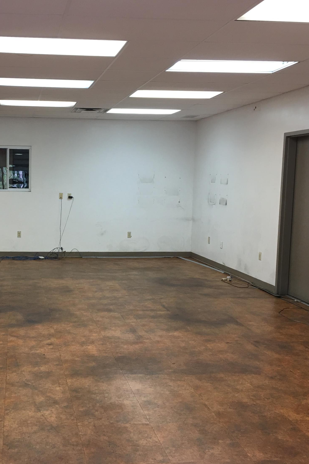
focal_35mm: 41
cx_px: 65
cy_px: 233
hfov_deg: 31.8
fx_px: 528
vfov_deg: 47.4
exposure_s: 1/30
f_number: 2.2
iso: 25
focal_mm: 4.15
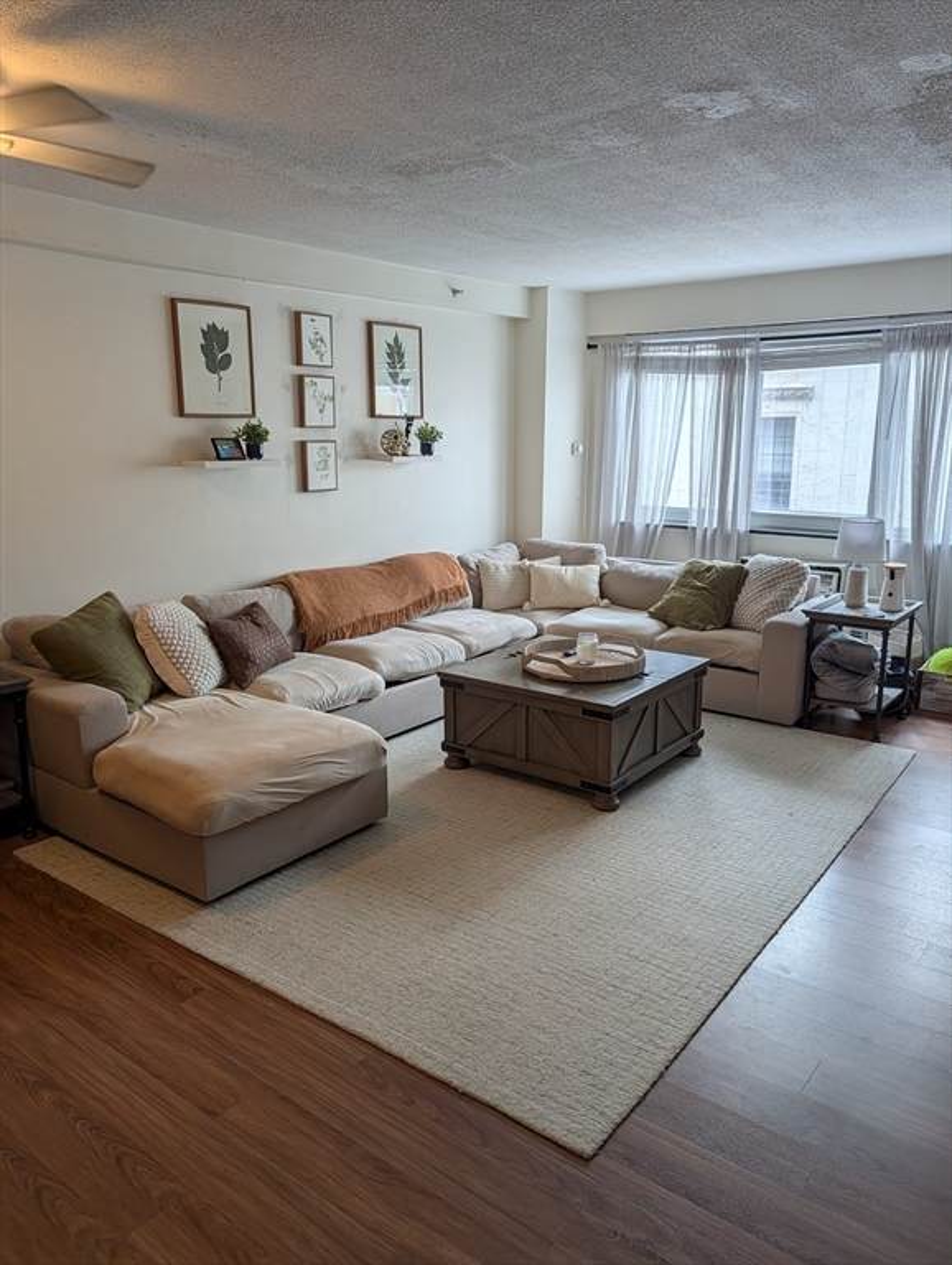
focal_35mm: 24
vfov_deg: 71.5
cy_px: 632
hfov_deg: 56.9
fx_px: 878
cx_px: 476
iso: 19
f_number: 1.68
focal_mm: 6.9
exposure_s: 1/244
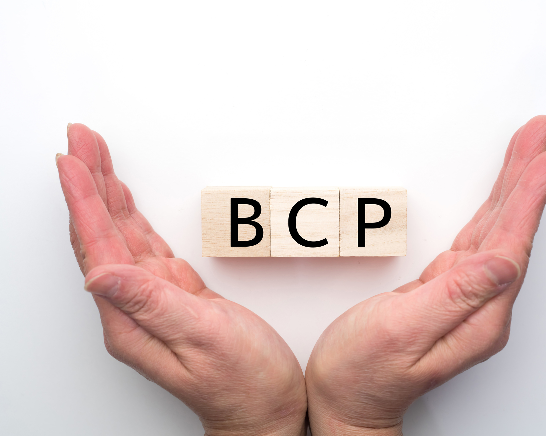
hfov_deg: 33.0
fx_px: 921
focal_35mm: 57
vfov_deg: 26.7
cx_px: 306
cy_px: 219
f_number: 7.1
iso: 500
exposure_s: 1/50
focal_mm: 50
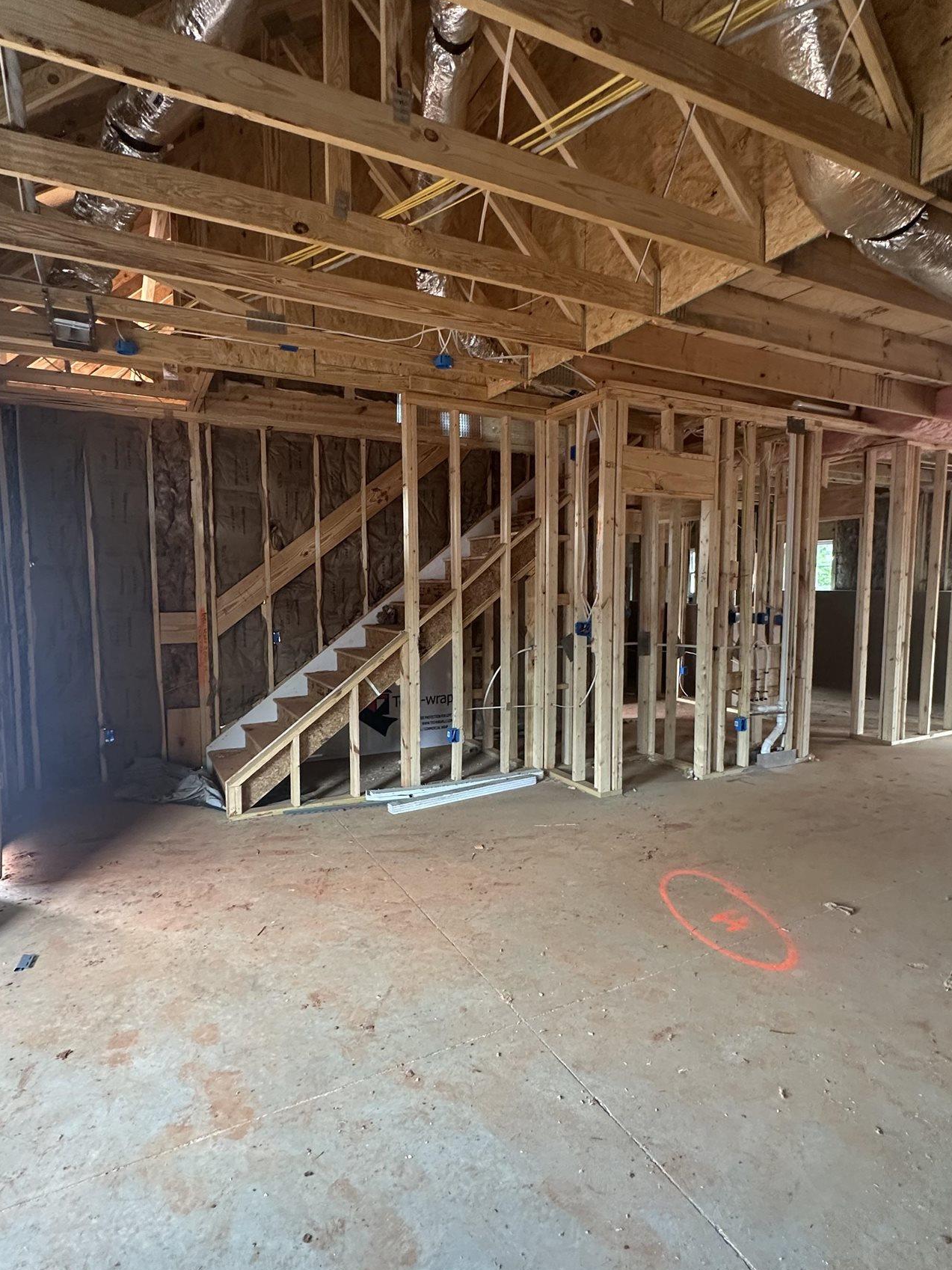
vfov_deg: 84.7
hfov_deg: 68.7
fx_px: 697
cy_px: 645
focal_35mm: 19
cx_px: 477
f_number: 2.2
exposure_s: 1/60
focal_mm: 2.22
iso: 320
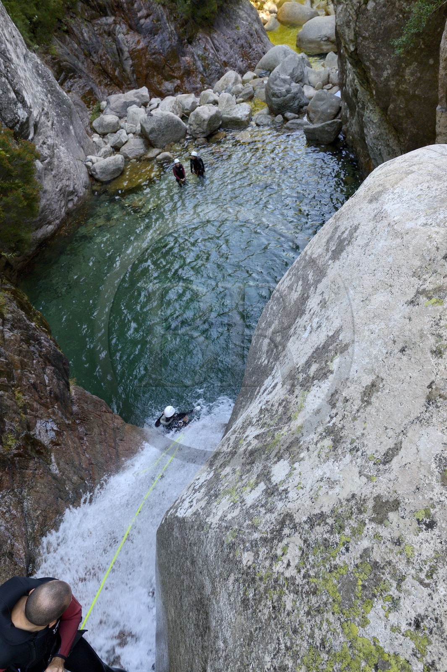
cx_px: 224
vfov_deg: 73.8
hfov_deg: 53.1
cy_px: 336
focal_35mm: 24
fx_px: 447
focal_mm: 24
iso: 1600
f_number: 9
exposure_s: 1/200
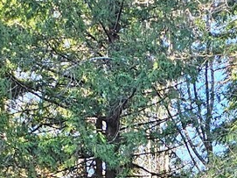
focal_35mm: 136
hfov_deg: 14.1
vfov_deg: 9.9
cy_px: 393
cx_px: 277
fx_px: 931
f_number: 1.7
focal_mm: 6.3
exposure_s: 1/120
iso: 32
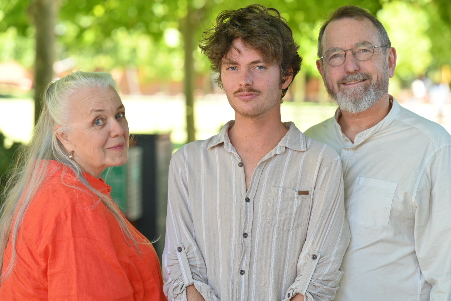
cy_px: 150
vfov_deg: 12.5
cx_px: 226
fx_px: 1378
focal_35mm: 110
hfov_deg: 18.6
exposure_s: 1/250
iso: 320
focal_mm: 110
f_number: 4
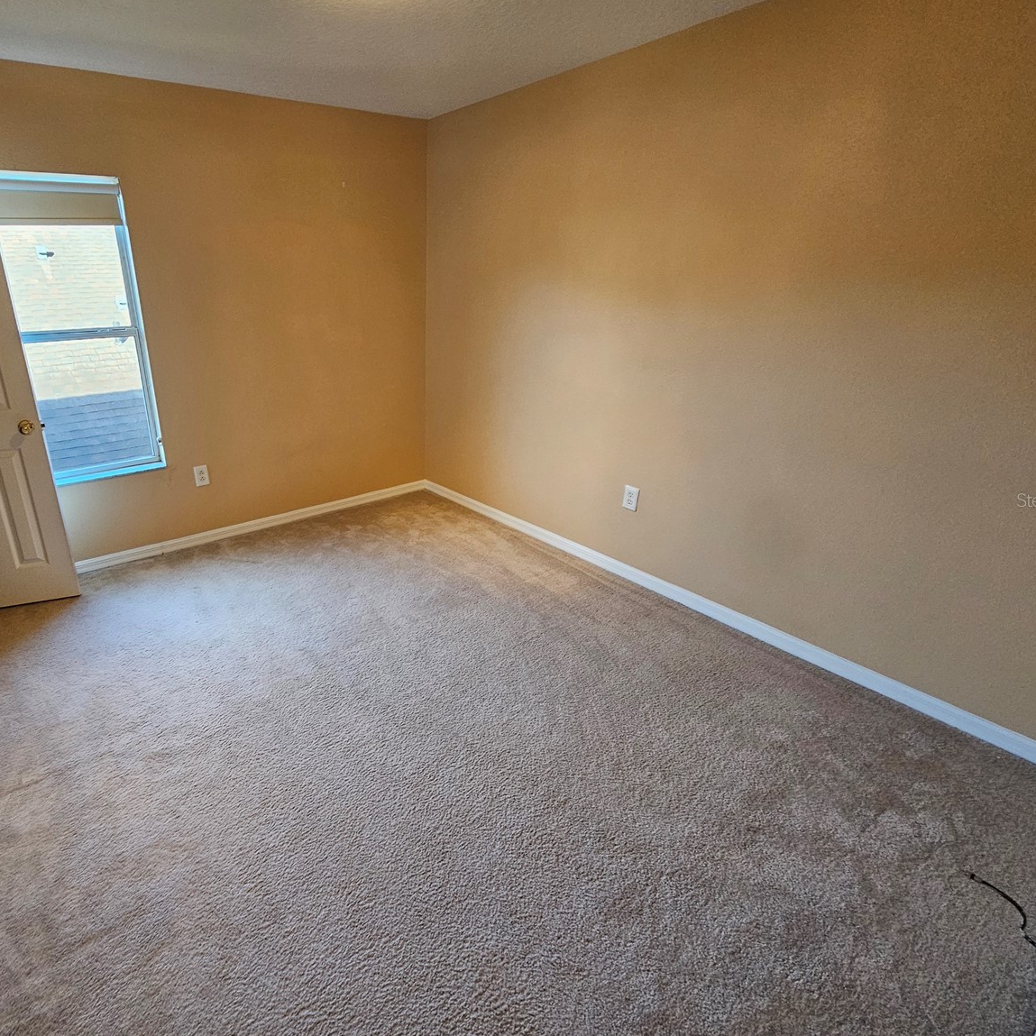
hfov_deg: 85.5
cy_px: 500
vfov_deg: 87.4
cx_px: 380
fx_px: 542
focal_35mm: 16
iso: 160
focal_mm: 2.2
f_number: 2.2
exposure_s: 1/60
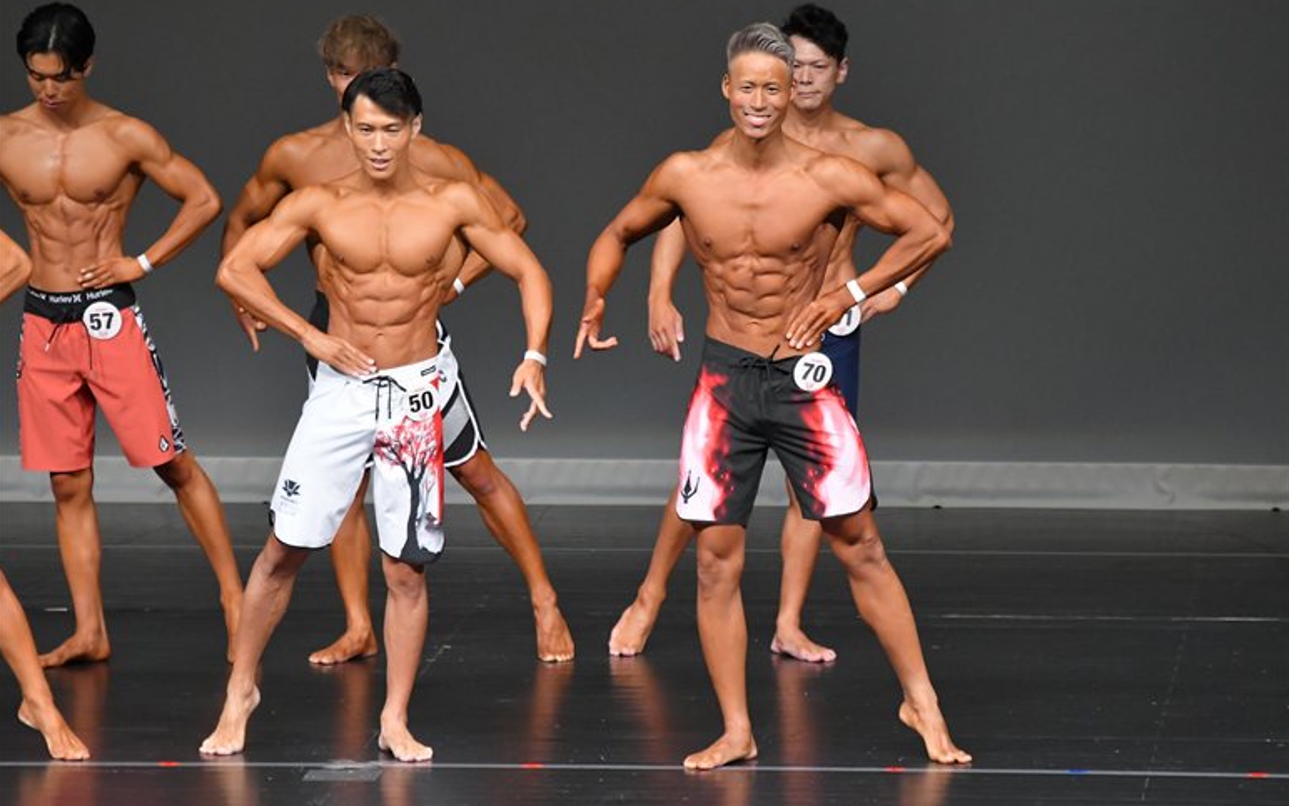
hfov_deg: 6.5
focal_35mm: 322
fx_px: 11315
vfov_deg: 4.1
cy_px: 416
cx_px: 644
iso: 4000
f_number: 5.6
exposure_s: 1/400
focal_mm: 210
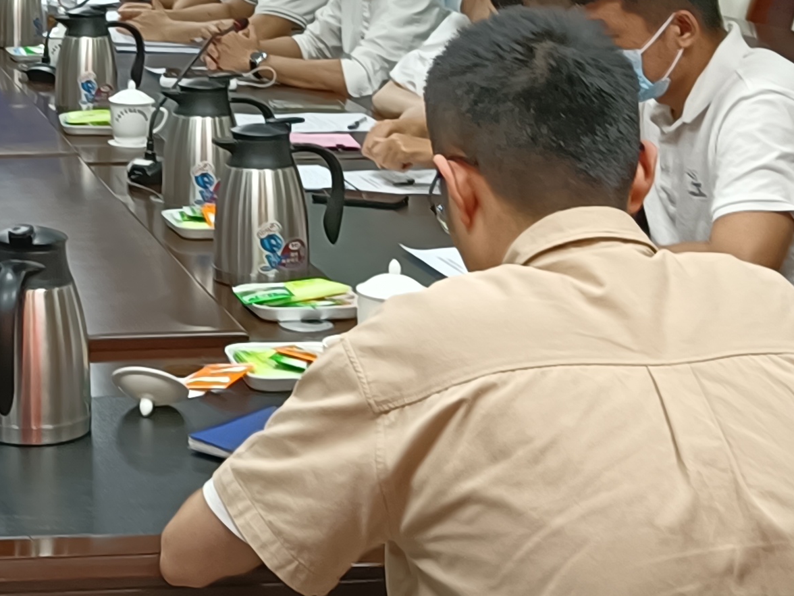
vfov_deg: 15.1
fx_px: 2202
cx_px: -95
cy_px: 3
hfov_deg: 19.5
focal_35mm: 96
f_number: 1.9
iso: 527
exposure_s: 1/50
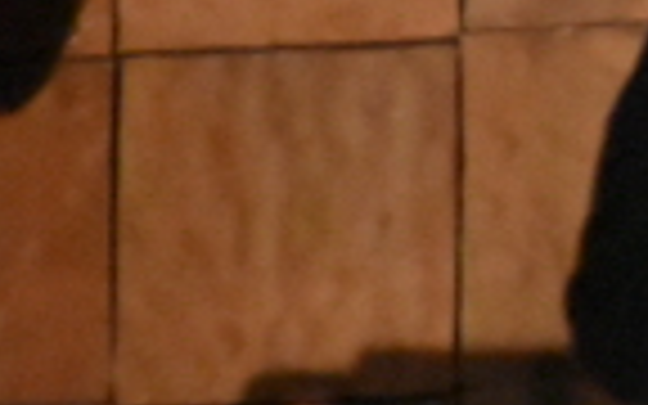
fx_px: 41183
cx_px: 2142
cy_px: -140
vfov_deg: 0.6
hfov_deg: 0.9
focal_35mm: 2332
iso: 8000
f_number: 5.6
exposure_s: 1/125
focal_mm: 220
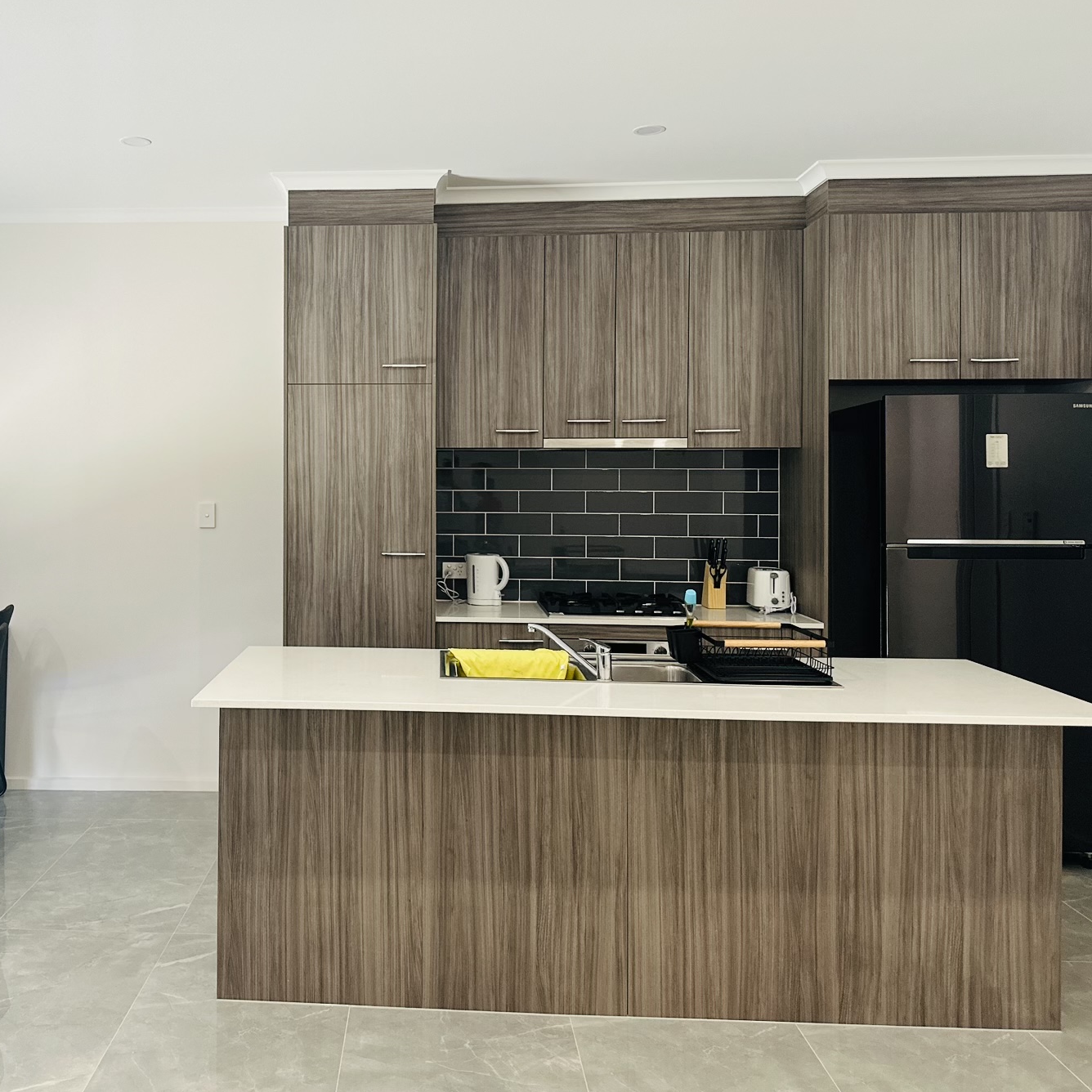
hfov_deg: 50.0
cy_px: 478
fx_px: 1142
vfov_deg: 51.0
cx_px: 347
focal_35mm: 32
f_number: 1.78
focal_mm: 6.86
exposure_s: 1/100
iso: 200
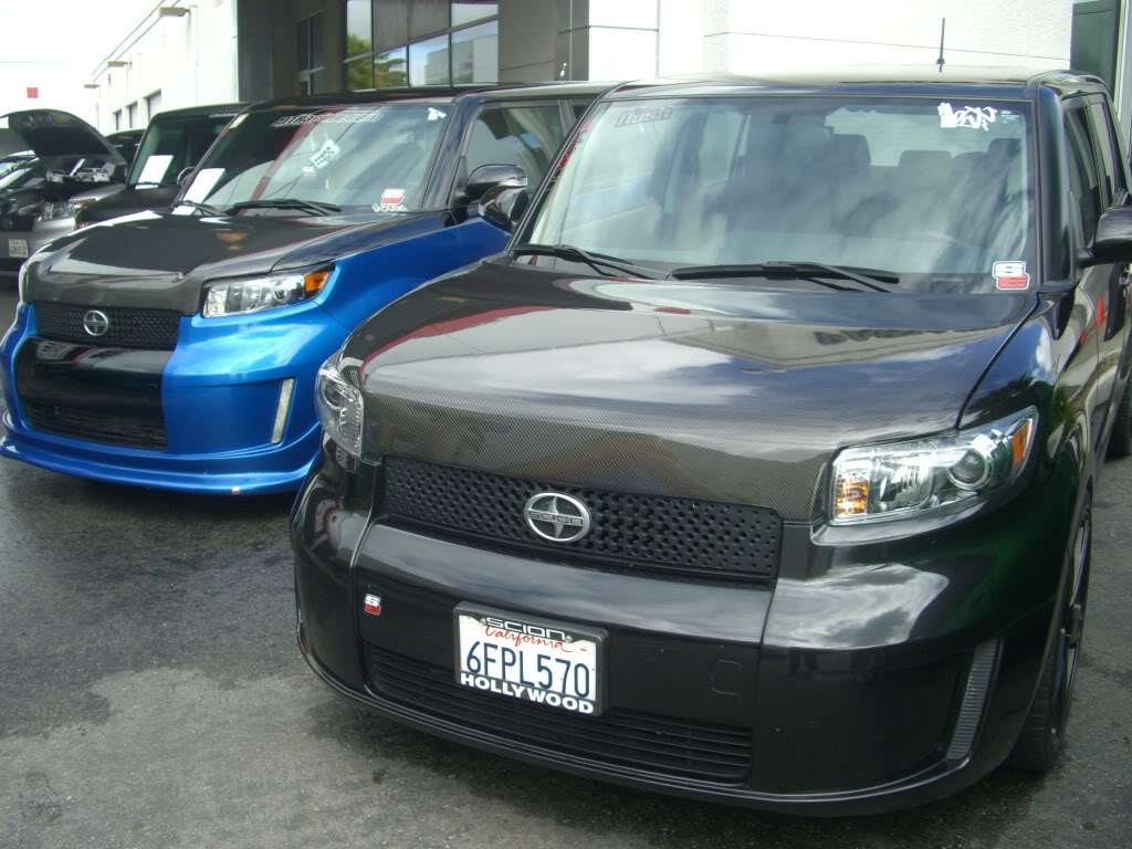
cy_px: 424
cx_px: 566
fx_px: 1243
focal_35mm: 38
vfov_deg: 37.7
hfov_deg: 49.0
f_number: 2.8
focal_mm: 7.9
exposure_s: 1/250
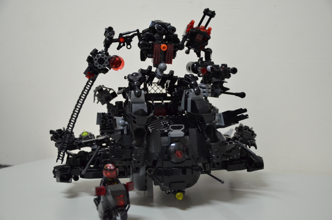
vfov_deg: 25.6
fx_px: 483
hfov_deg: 37.9
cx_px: 166
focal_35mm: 52
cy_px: 110
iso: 1600
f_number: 4.5
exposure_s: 1/30
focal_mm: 35
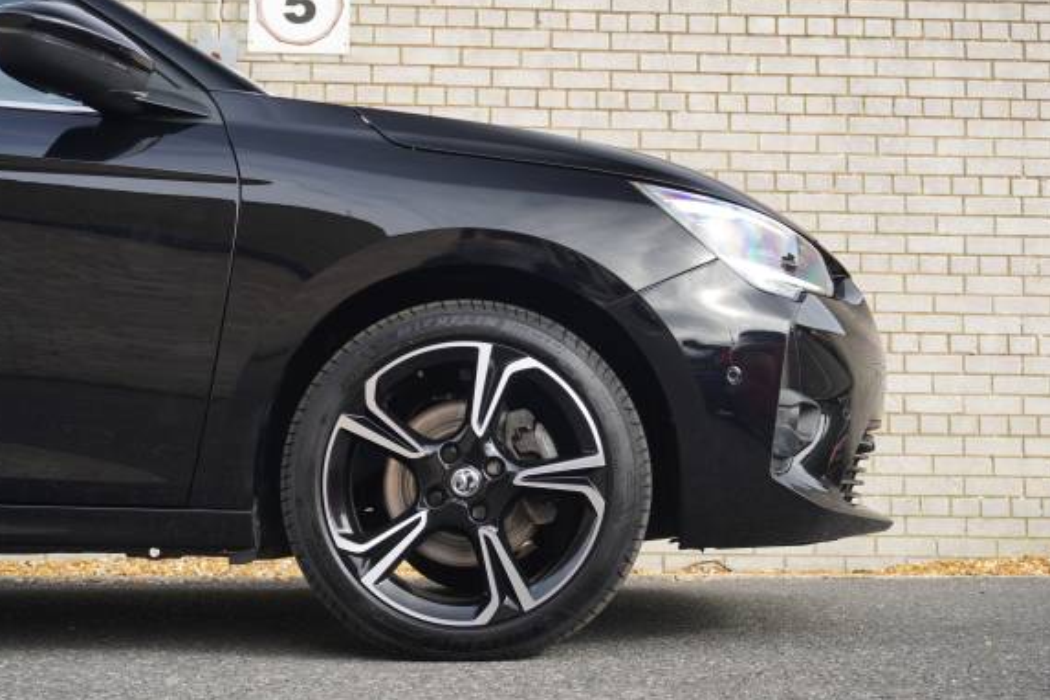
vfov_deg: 27.8
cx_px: 544
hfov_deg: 40.7
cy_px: 379
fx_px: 1416
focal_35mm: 49
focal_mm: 29
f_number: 5.6
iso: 100
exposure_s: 1/80
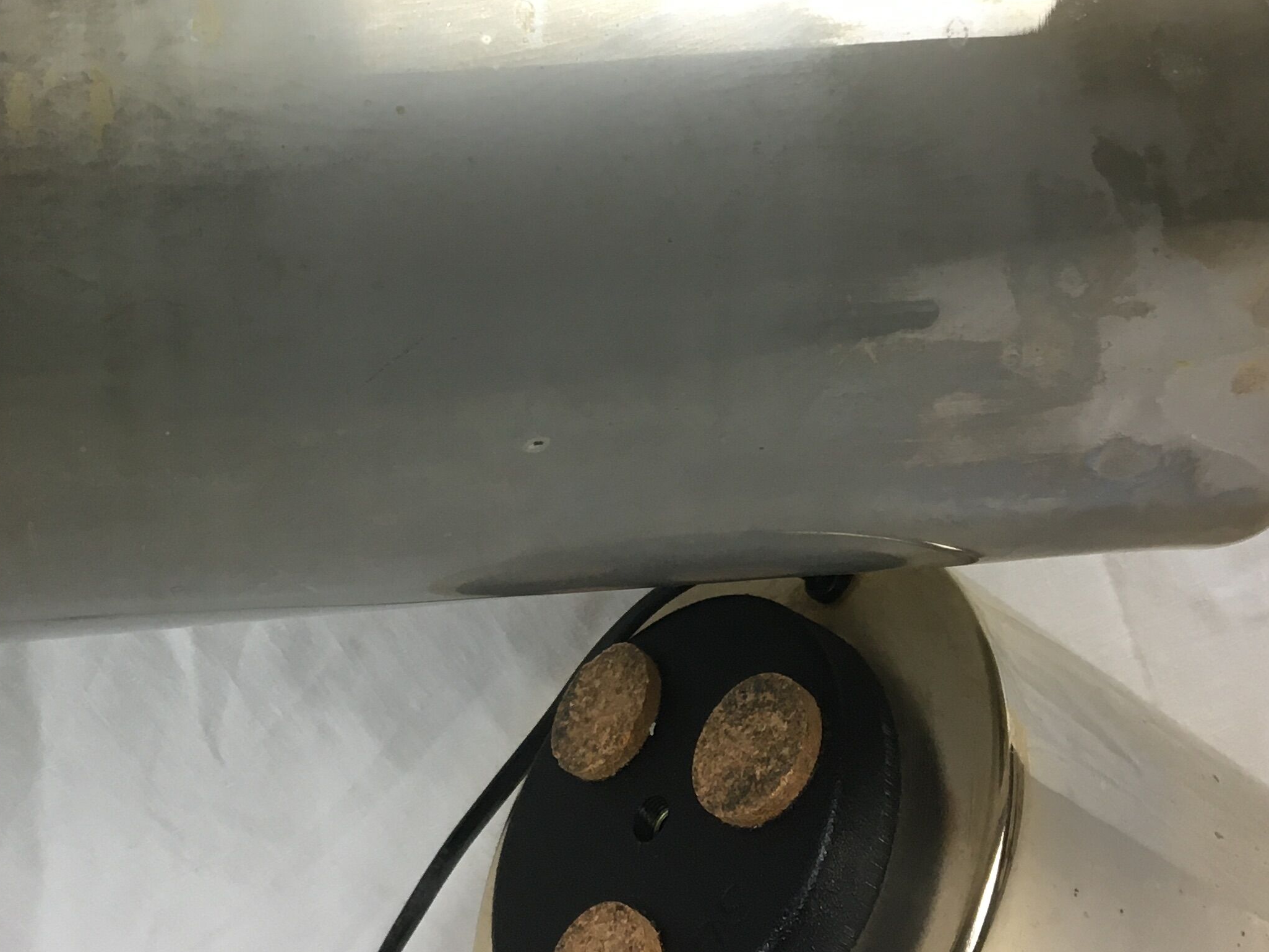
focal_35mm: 57
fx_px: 2090
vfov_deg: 25.3
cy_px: 229
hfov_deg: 33.5
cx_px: 447
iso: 40
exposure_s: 1/33
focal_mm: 4.15
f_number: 2.2
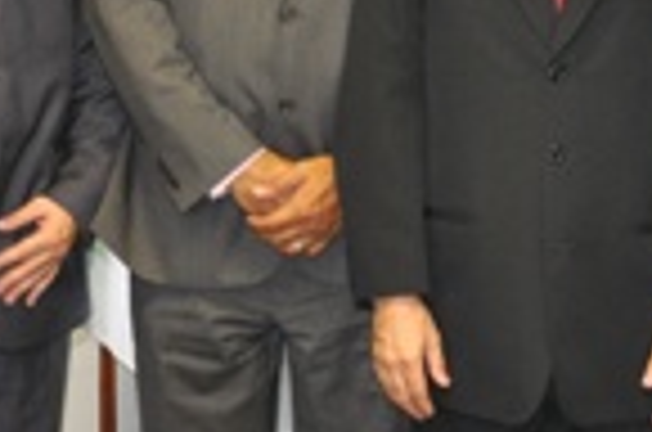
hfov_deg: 13.2
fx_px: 2819
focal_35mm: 156
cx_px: 342
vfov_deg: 8.7
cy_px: -47
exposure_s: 1/60
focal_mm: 32
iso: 800
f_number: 4.2
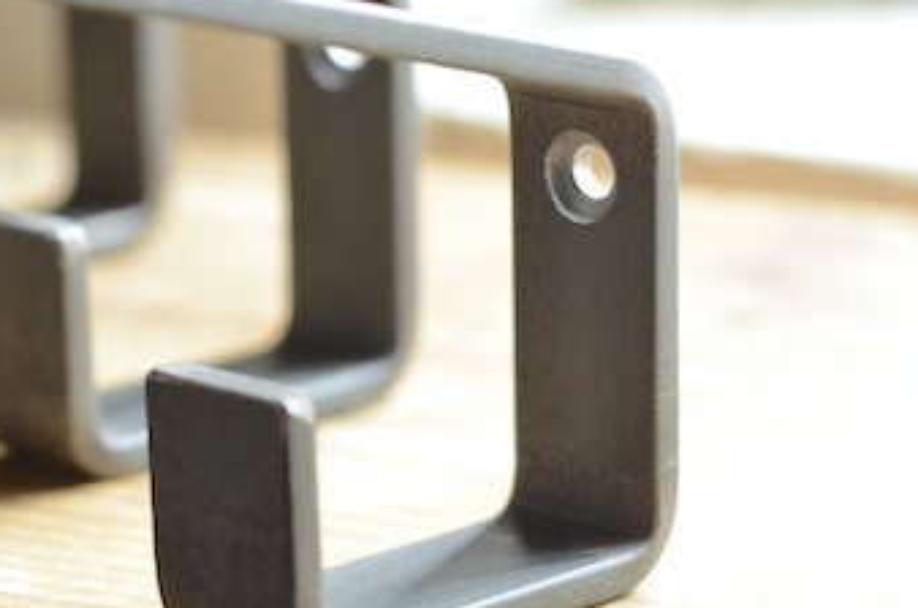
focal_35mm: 160
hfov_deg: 12.7
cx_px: -35
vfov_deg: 8.5
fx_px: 4072
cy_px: 132
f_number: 4
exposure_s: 1/40
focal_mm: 50
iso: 400
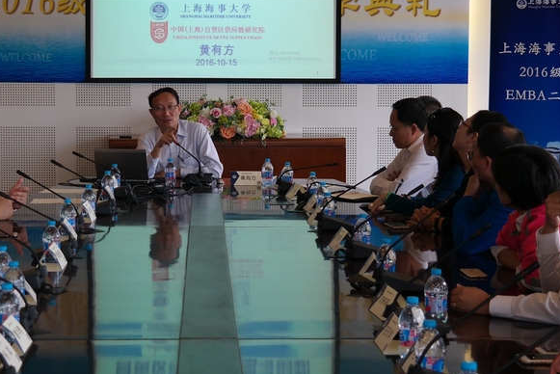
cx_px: 214
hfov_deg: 23.6
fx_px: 1338
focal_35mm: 86
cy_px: 161
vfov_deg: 15.9
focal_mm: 33
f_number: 4.5
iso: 400
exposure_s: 1/60
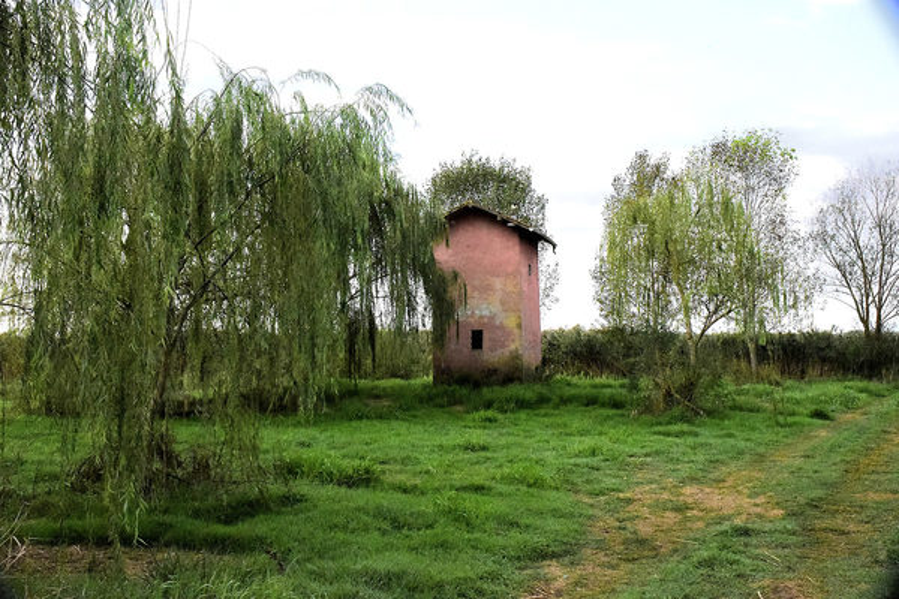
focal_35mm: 34
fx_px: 861
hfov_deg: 55.1
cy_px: 300
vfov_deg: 38.4
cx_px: 450
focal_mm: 23
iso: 12800
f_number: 14
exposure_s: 1/3200
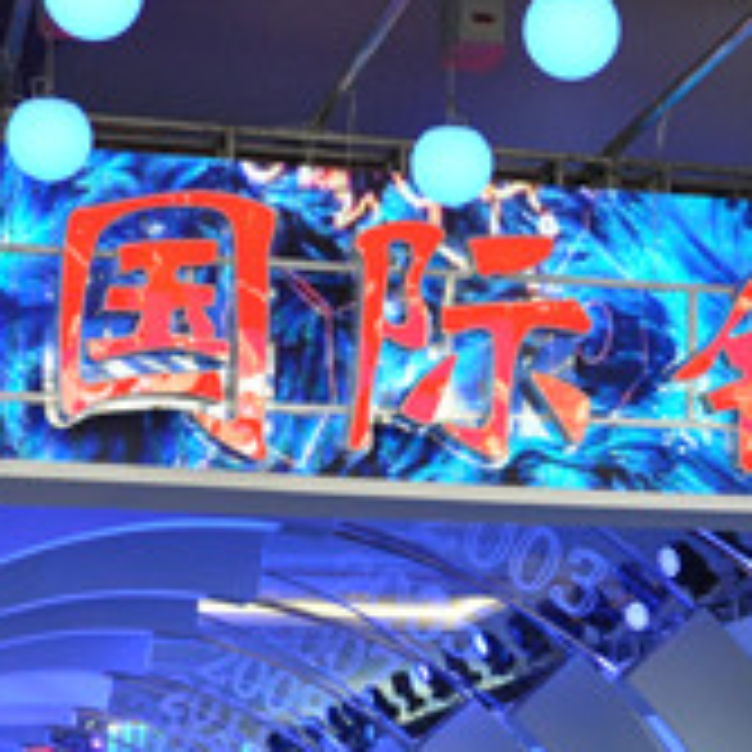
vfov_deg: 15.5
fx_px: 2704
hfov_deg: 15.8
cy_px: 806
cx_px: 459
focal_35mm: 110
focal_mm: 24
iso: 800
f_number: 5
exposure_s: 1/100
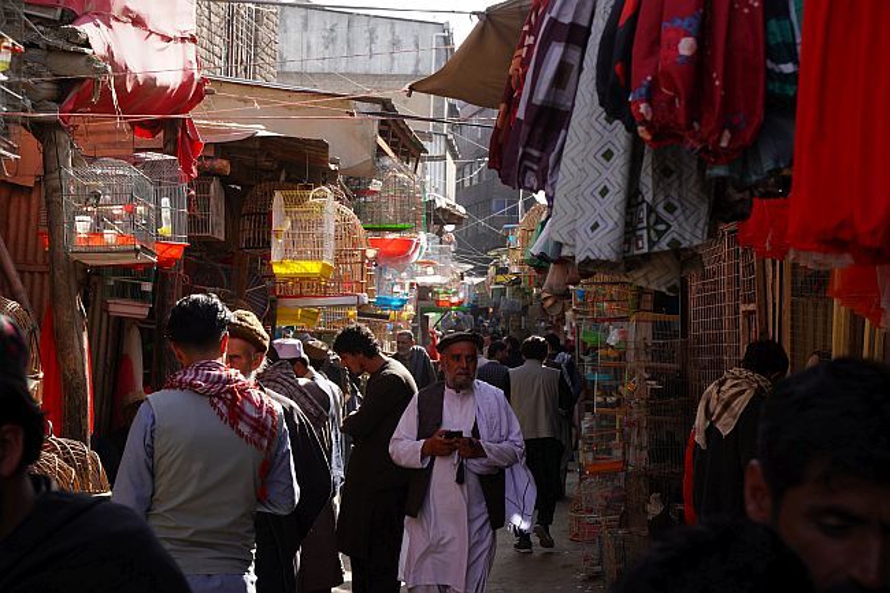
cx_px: 445
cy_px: 296
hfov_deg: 27.0
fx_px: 1854
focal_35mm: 75
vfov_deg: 18.2
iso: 800
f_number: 11
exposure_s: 1/320
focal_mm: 75
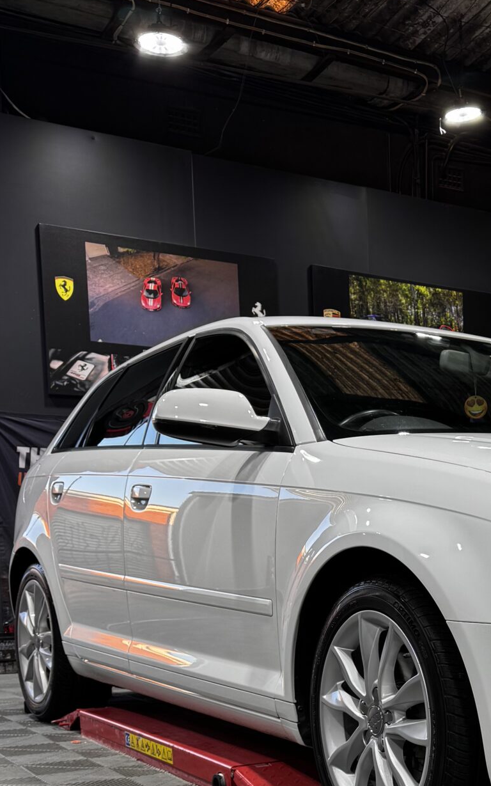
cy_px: 669
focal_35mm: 53
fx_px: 1135
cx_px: 551
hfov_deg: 22.9
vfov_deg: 36.4
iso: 64
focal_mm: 6.76
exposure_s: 1/121
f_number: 1.78
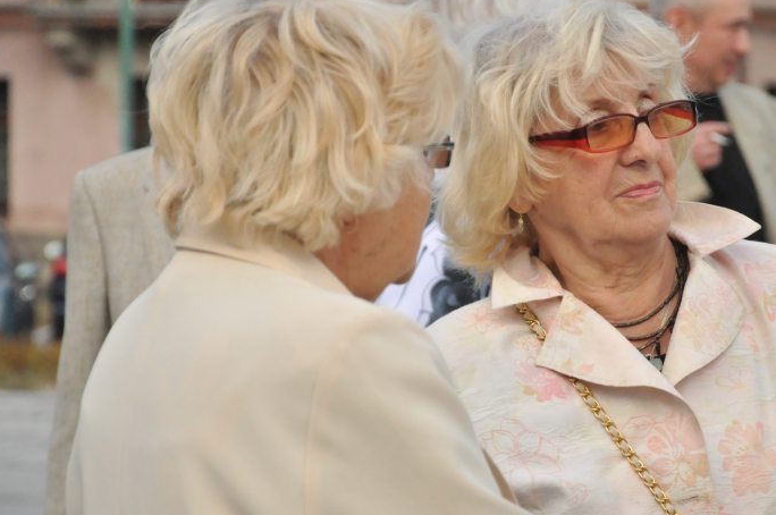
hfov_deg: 8.7
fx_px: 5074
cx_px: 511
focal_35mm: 236
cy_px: 237
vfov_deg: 5.8
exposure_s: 1/2500
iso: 2000
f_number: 5.6
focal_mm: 105
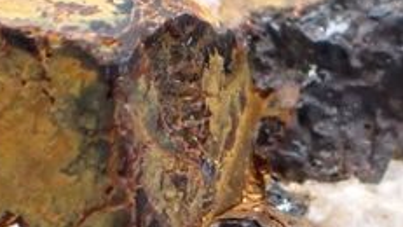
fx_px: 5034
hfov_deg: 4.6
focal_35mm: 471
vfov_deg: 2.6
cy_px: 421
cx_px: 344
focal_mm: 18
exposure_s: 1/400
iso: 640
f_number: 4.9
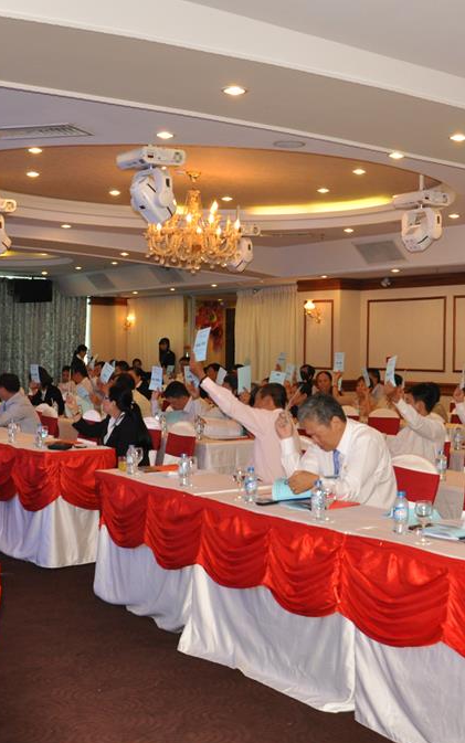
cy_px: 374
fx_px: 988
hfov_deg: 26.1
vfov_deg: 41.2
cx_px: 360
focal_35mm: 49
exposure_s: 1/125
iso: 1000
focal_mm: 21
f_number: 5.6
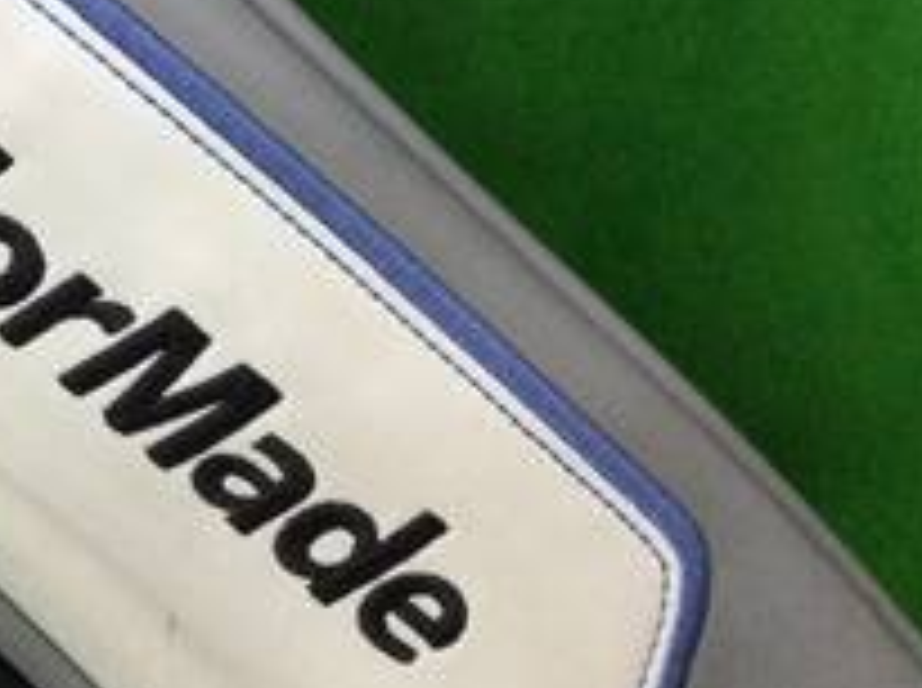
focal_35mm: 97
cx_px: -346
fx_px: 2579
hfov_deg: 18.5
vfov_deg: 15.2
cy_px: 360
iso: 40
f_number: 2.4
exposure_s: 1/30
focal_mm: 3.3
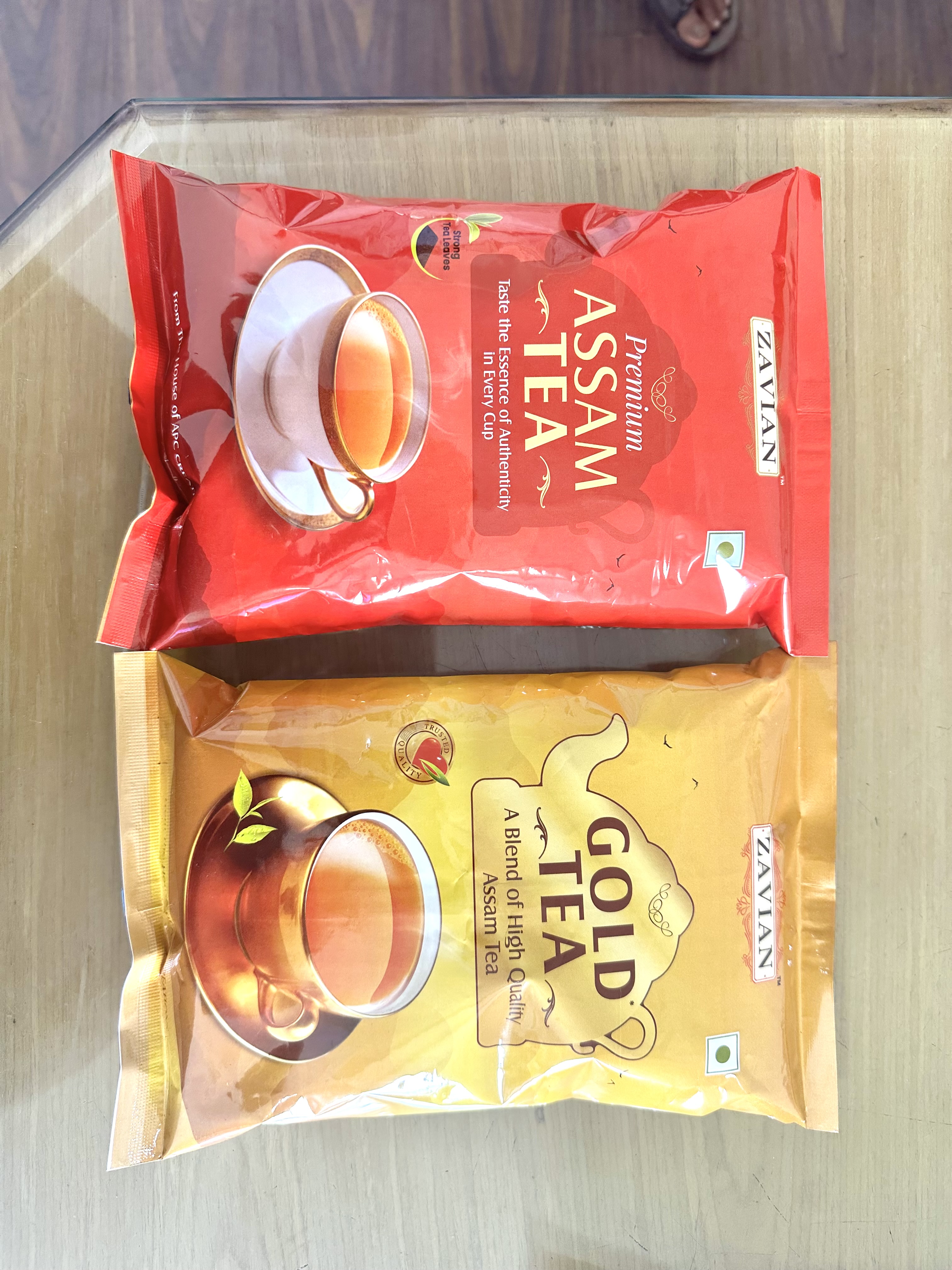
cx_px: 476
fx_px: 880
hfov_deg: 56.8
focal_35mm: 24
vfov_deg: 71.6
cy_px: 635
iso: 160
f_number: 1.78
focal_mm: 6.86
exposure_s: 1/100
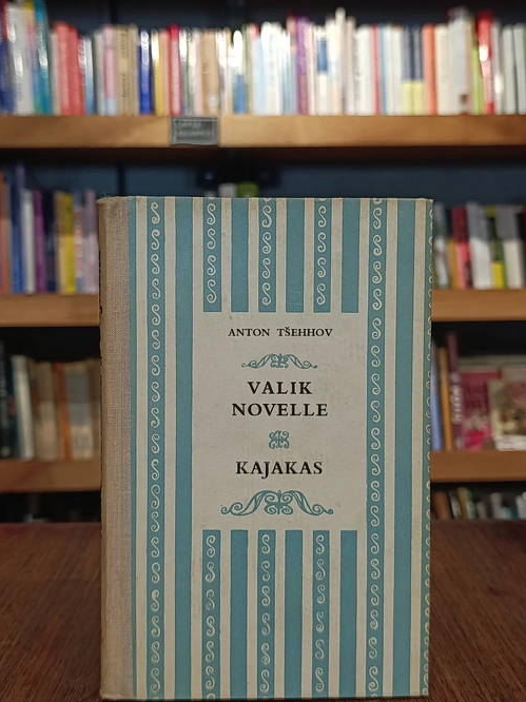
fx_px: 851
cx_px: 268
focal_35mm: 42
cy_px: 358
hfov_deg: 34.3
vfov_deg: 44.8
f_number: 1.65
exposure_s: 1/100
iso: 231
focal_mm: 6.11
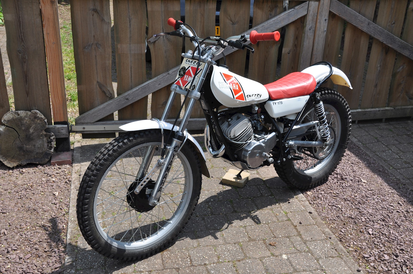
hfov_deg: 49.6
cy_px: 137
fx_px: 447
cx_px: 206
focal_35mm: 39
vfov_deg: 34.1
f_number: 9
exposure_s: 1/320
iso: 200
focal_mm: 26
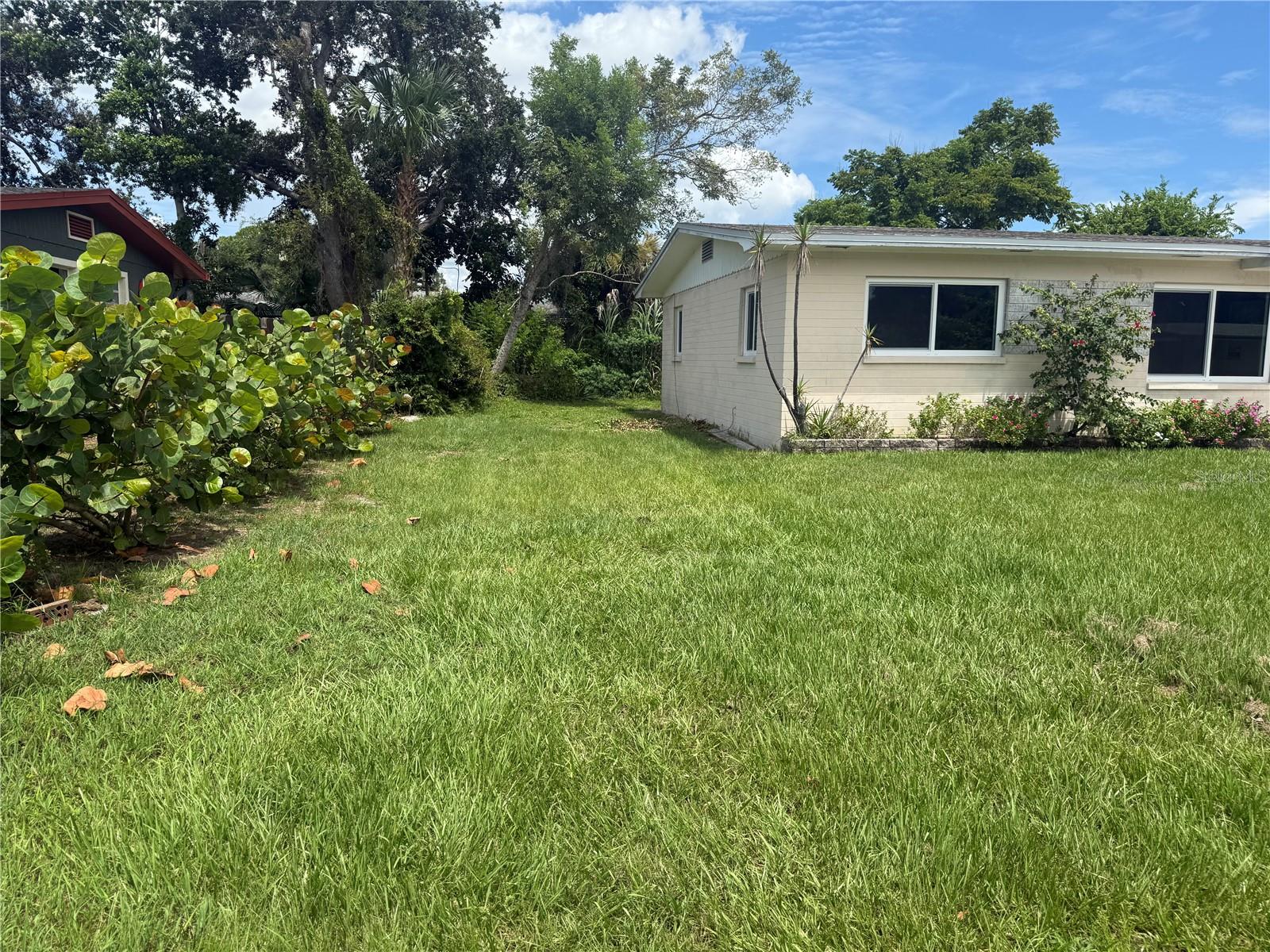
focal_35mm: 24
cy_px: 476
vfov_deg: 56.8
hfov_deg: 71.6
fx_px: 881
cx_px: 635
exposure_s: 1/3279
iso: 80
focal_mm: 6.76
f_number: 1.78
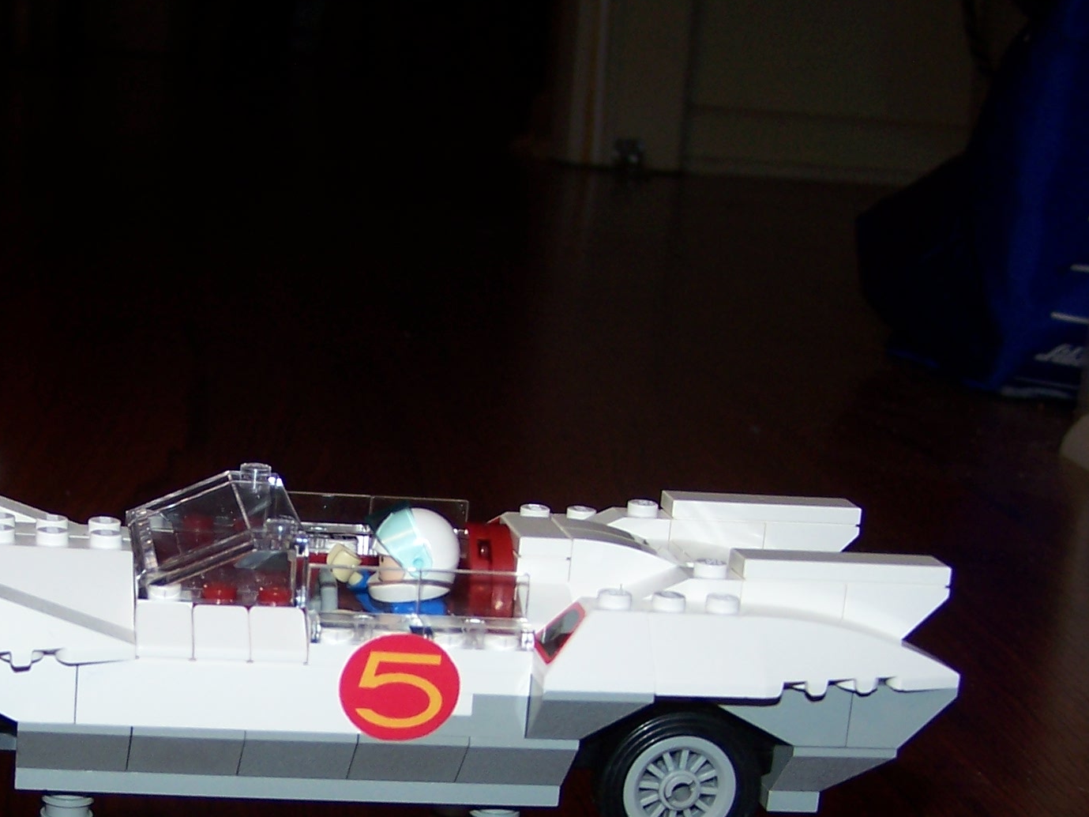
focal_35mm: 71
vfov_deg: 20.5
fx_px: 2233
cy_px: 651
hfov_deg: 27.0
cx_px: 255
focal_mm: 6.3
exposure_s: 1/60
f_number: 2.8
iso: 80
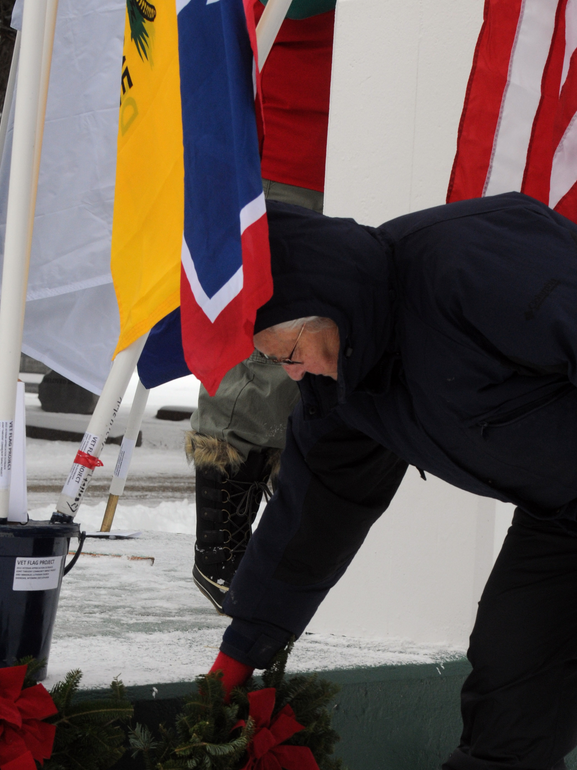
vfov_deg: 12.7
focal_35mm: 155
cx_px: 363
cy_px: 567
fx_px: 3444
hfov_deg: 9.6
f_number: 9
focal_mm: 70
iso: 400
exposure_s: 1/250
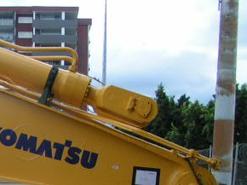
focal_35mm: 105
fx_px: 749
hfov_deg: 17.5
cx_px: -76
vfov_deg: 14.0
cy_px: 158
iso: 50
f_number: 5.6
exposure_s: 1/320
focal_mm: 5.8
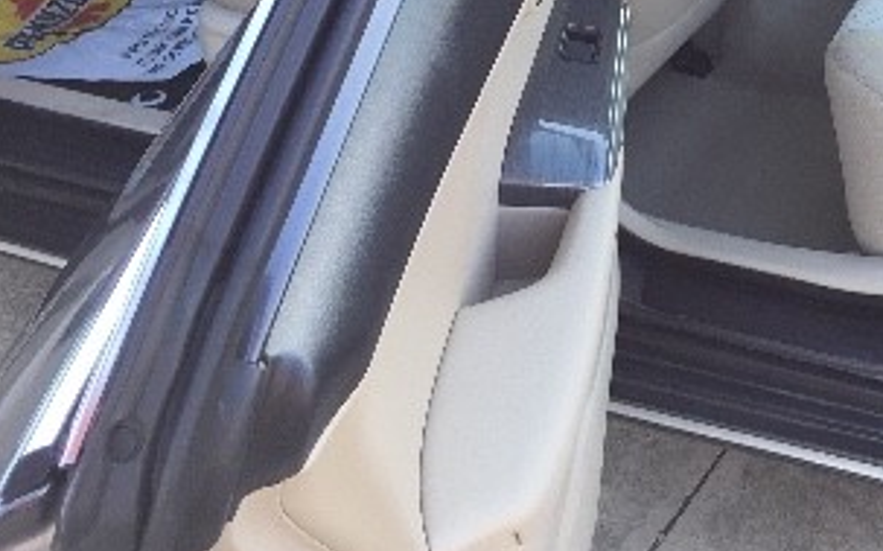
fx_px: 1563
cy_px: -70
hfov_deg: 29.1
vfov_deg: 19.1
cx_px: 921
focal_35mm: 65
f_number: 2.2
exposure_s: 1/120
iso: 50
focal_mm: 4.15
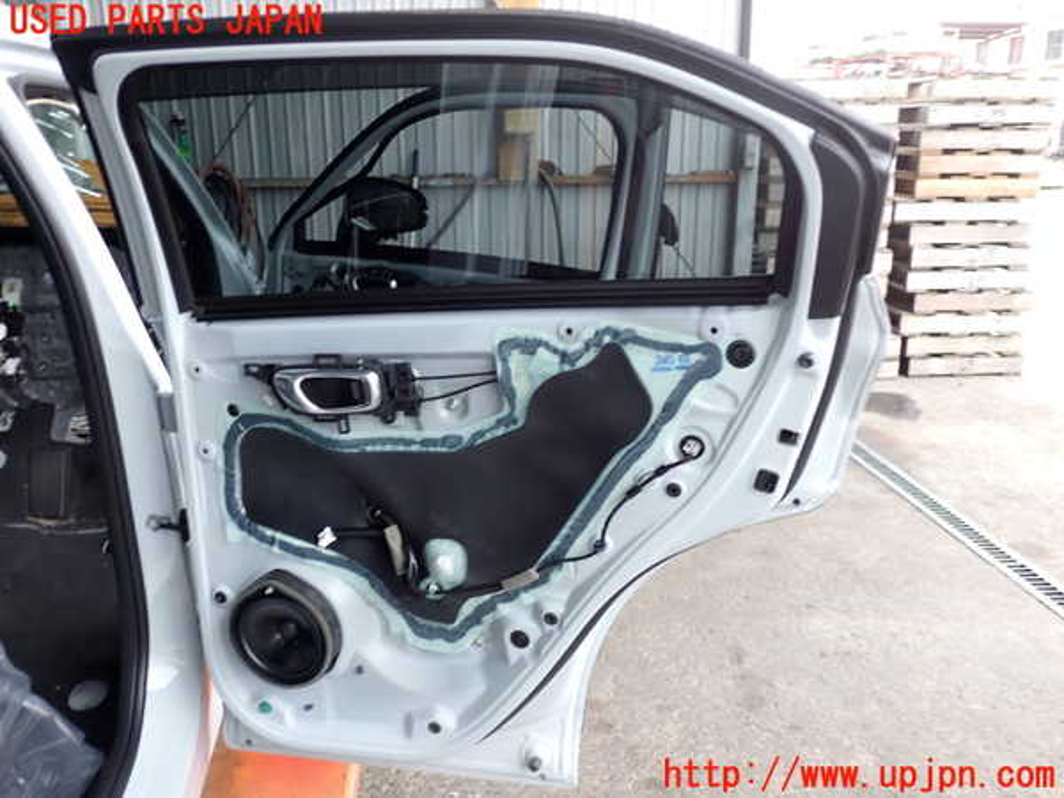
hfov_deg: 60.0
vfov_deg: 46.8
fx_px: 922
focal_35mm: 30
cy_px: 399
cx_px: 532
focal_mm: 5.4
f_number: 2.3
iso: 125
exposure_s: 1/60
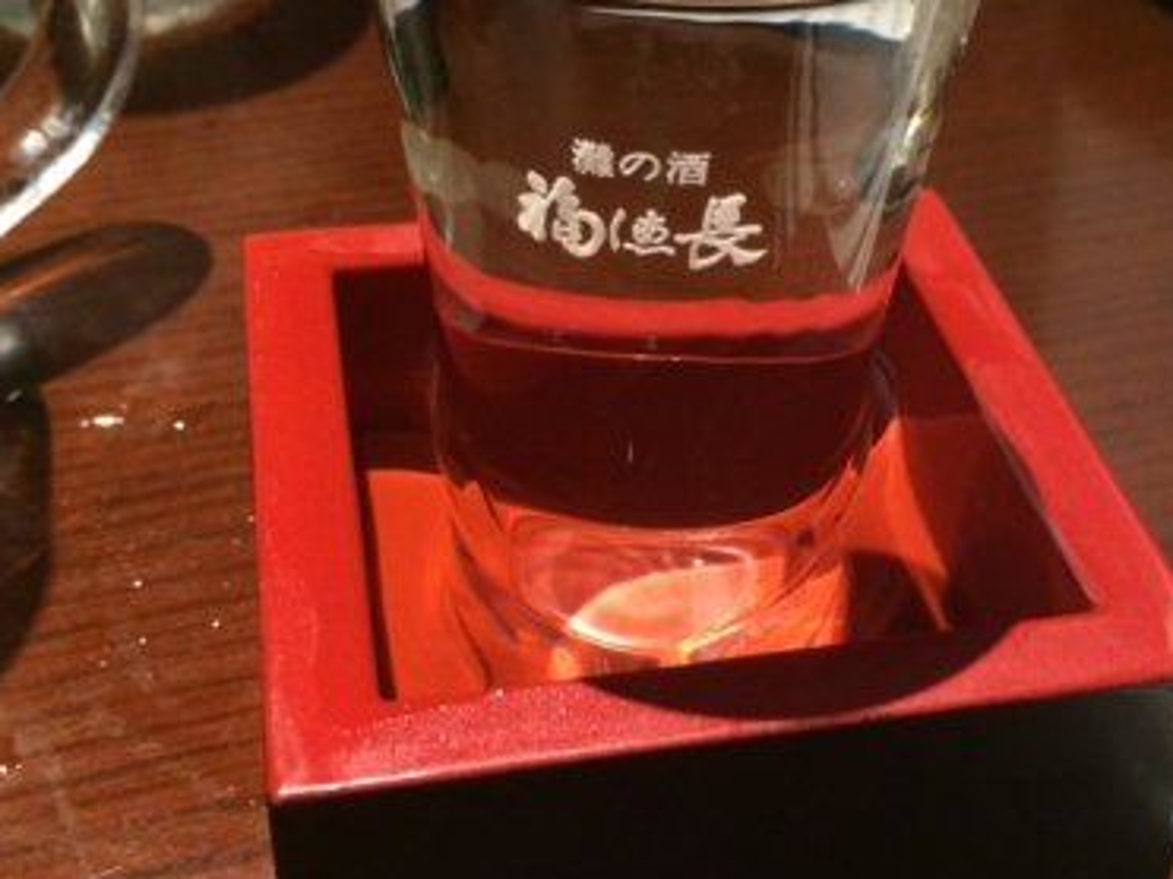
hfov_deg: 38.0
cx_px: 734
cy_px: 405
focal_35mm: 50
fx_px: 1694
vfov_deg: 29.1
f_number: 2.2
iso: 250
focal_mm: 4.15
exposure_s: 1/30
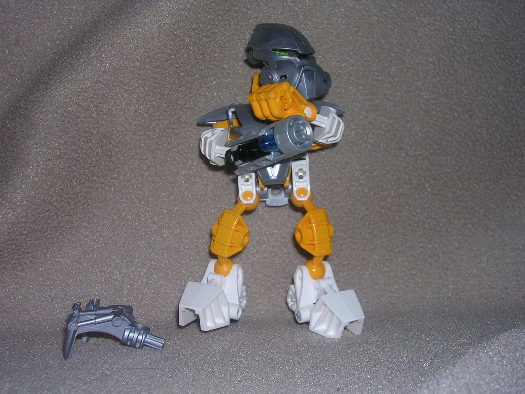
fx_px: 698
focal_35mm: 46
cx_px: 262
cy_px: 197
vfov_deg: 31.5
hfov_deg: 41.2
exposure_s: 1/60.1
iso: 50
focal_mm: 7.1
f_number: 3
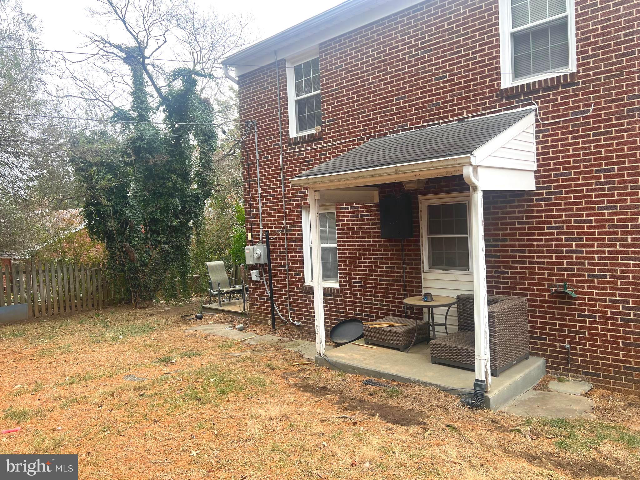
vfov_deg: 53.1
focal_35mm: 26
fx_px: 481
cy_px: 240
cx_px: 320
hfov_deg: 67.3
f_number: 1.5
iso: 50
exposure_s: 1/247
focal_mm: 5.7
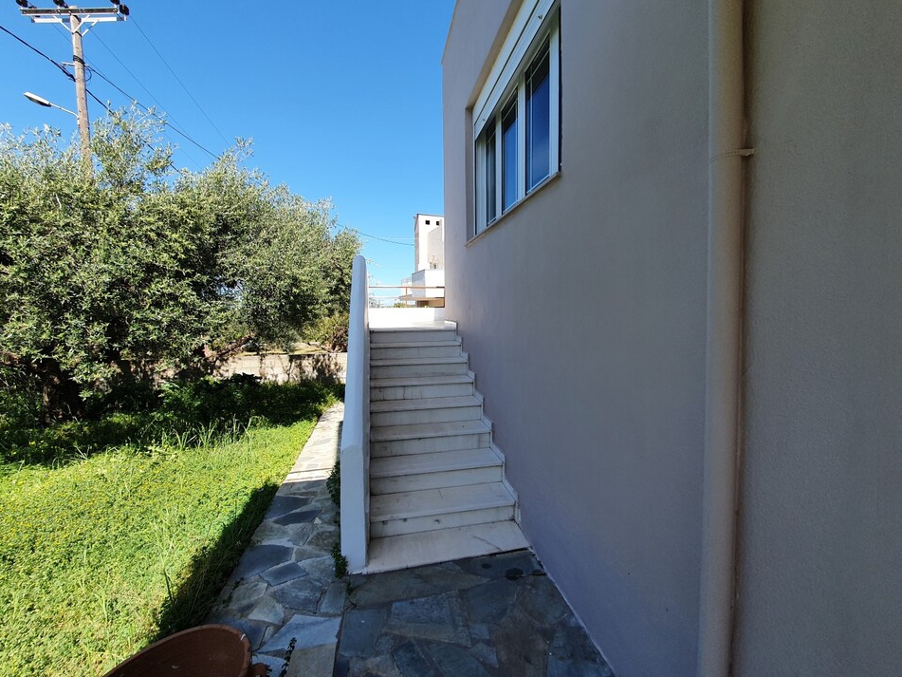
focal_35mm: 14
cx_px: 452
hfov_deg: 102.1
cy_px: 332
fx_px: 365
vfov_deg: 85.7
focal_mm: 1.8
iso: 50
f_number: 2.2
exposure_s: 1/590
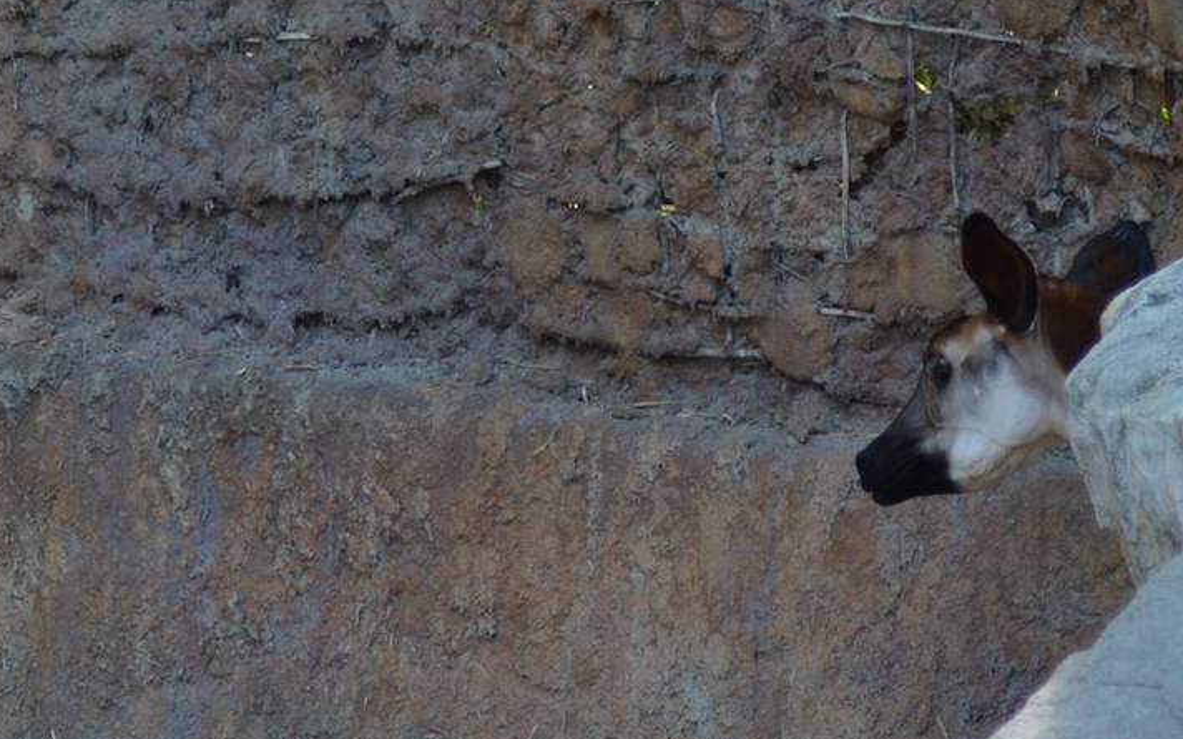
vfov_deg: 5.5
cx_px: -145
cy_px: 515
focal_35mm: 240
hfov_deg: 8.7
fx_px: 7738
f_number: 4
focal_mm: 70
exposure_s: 1/250
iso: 500
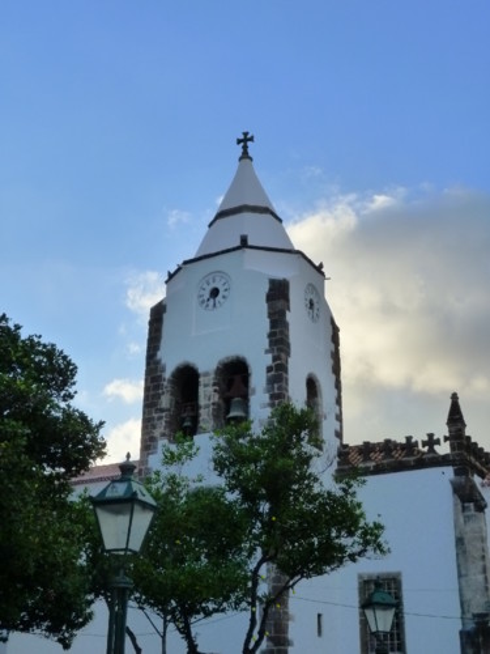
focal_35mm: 52
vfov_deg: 36.8
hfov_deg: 28.0
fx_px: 981
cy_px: 327
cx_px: 245
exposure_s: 1/250
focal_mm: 9.2
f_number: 5.6
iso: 400
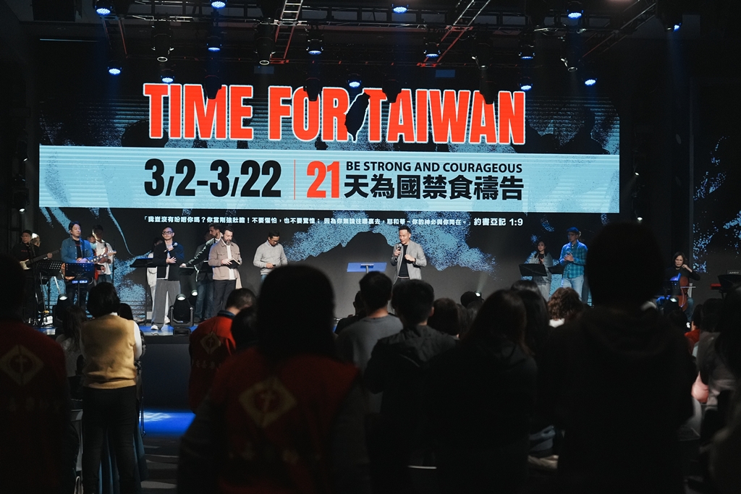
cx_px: 370
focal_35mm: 65
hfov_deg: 31.0
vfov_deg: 20.9
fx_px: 1338
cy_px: 247
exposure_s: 1/800
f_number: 4
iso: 6400
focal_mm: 65
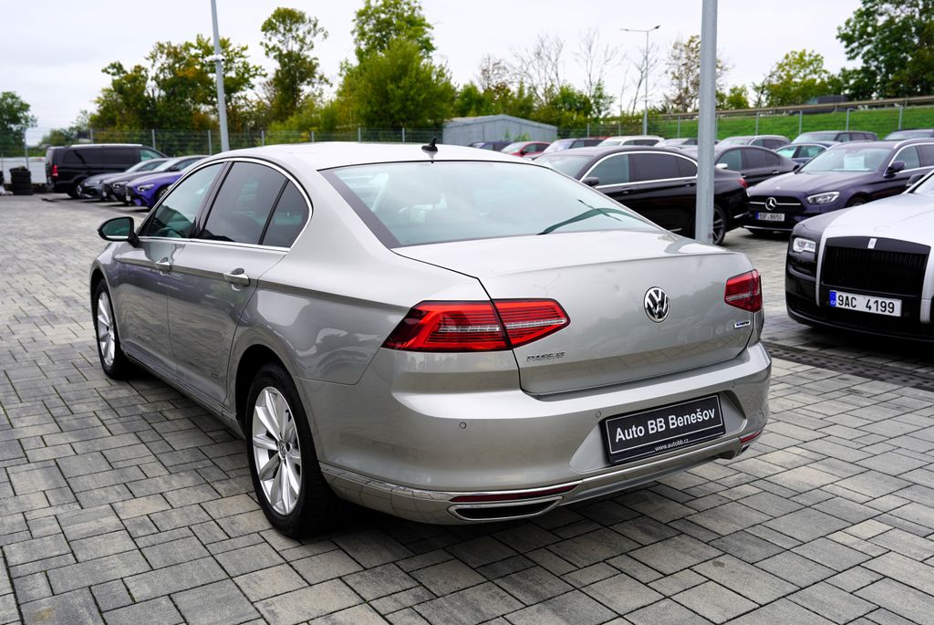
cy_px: 312
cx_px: 467
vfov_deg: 40.1
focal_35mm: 33
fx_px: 857
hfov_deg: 57.2
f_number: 5.6
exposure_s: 1/80
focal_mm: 33
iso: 100
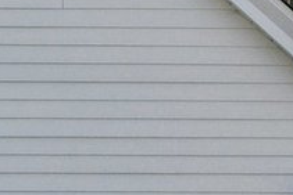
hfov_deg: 11.2
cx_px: -256
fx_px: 1376
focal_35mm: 169
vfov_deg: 8.1
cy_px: 159
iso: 100
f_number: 2.8
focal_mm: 8.4
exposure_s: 1/240
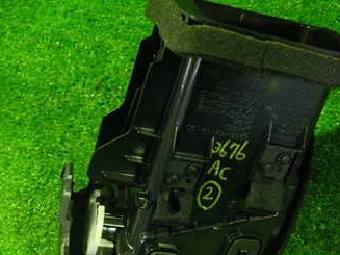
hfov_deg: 34.9
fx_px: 540
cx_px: 182
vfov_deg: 26.5
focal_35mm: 55
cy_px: 159
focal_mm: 5.4
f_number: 2.3
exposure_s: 1/20
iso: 800
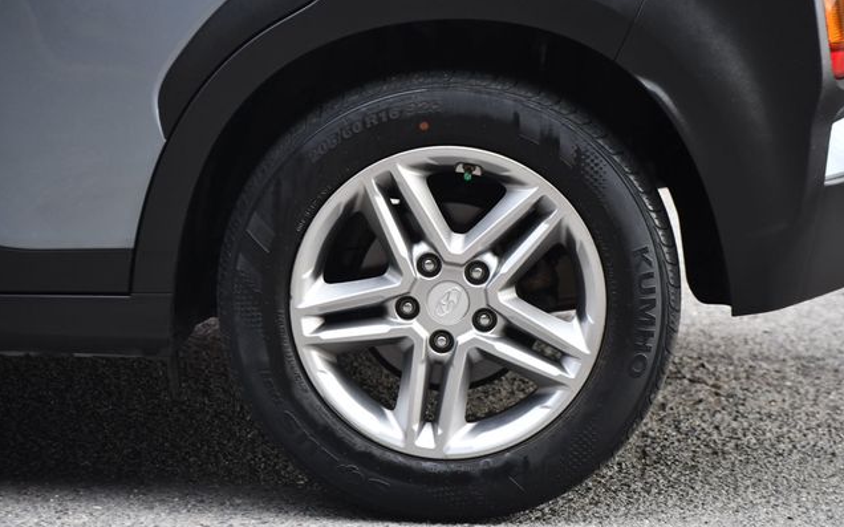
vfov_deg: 6.6
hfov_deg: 10.5
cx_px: 422
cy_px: 279
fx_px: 4599
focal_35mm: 200
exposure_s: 1/250
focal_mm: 130
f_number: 4.8
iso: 450
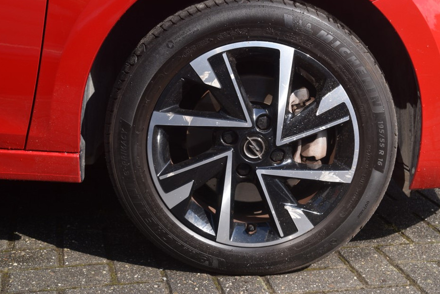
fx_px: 741
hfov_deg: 33.1
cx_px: 247
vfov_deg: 22.4
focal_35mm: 61
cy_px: 129
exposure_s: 1/250
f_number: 8
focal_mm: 35
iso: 200
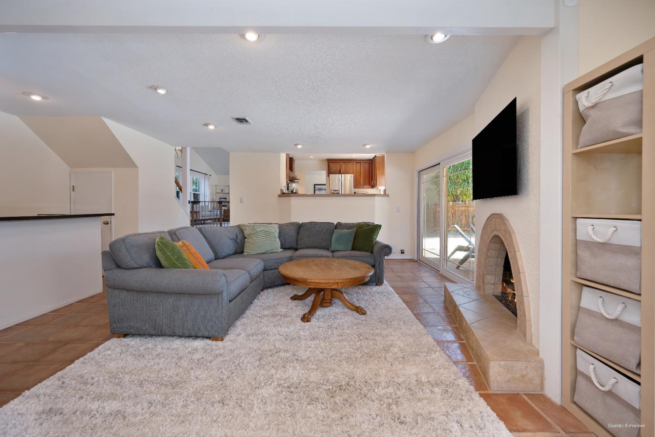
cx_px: 328
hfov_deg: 104.3
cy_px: 218
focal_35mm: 14
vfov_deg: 81.2
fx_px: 255
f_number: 4
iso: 640
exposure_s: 1/60
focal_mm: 14
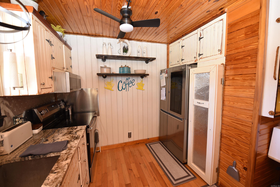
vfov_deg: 81.2
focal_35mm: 14
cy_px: 94
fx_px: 109
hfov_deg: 104.2
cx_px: 140
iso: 800
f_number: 3.5
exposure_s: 1/60
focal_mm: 14
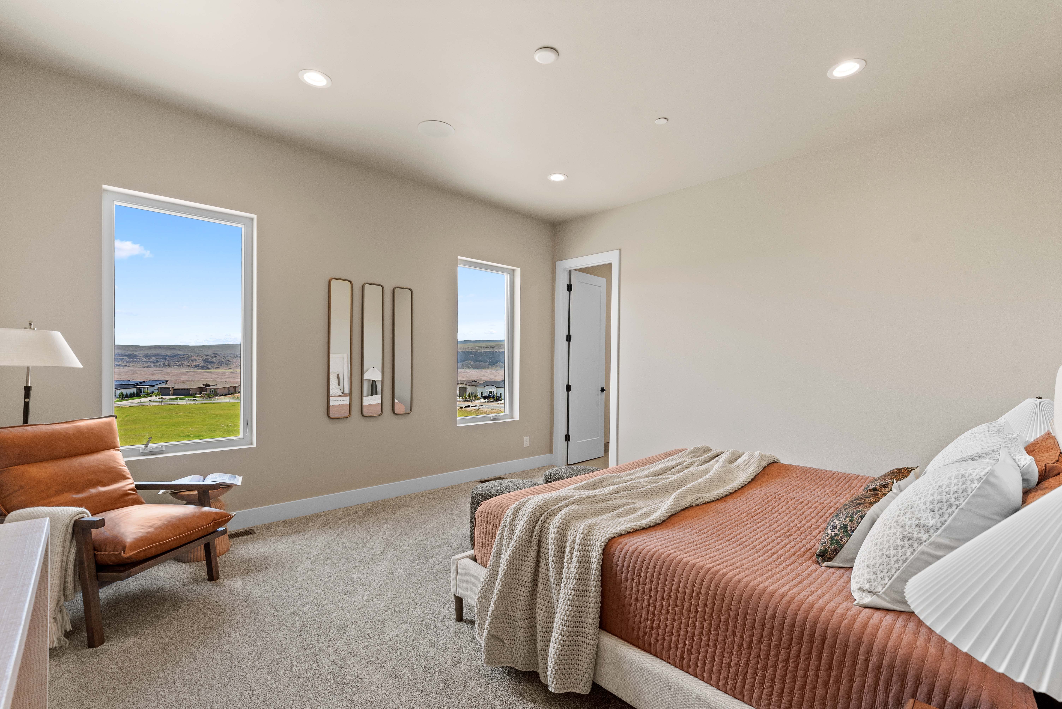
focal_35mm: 15
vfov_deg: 77.4
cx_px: 531
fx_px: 443
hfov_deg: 100.4
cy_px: 354
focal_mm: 15
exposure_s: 1/25
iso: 200
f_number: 8
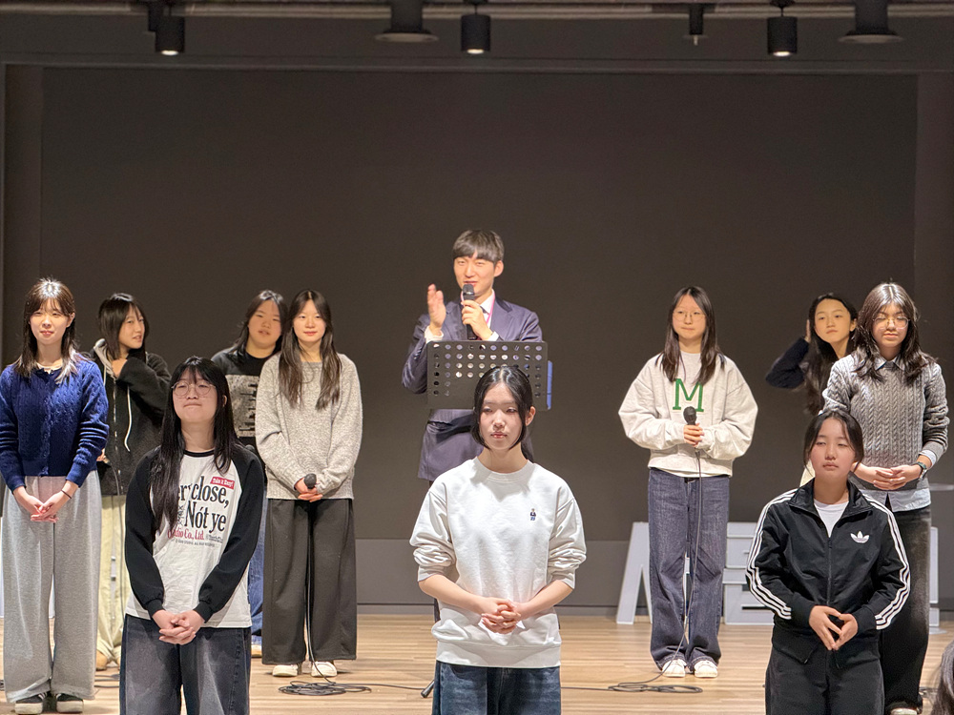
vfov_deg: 14.8
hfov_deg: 19.6
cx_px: 477
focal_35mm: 100
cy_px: 358
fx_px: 2756
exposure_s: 1/40
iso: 640
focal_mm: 16.89
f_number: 2.8
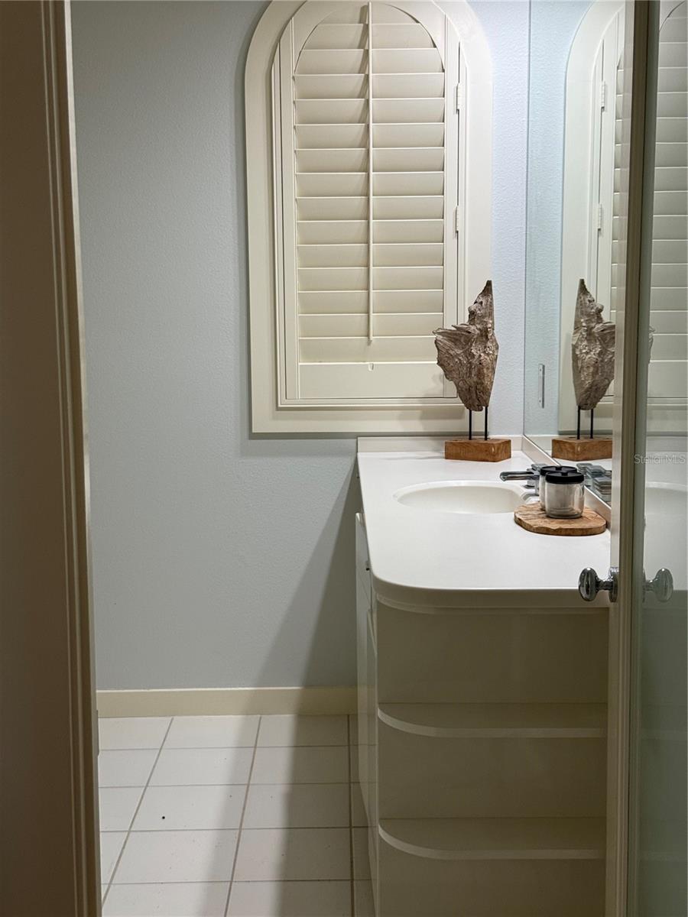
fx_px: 1272
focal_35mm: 48
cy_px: 458
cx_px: 344
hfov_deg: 30.3
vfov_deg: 39.7
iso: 100
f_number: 1.78
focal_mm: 6.76
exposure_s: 1/77
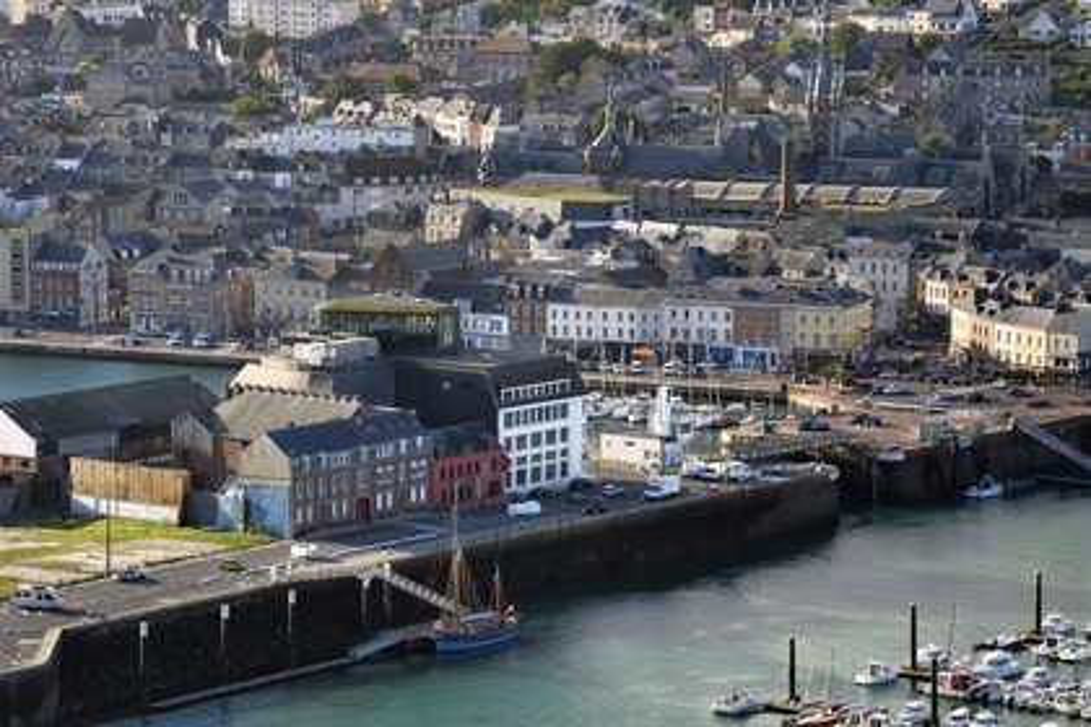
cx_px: 546
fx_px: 4091
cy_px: 364
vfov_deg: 10.2
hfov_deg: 15.2
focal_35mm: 135
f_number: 9
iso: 200
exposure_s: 1/250
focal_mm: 135
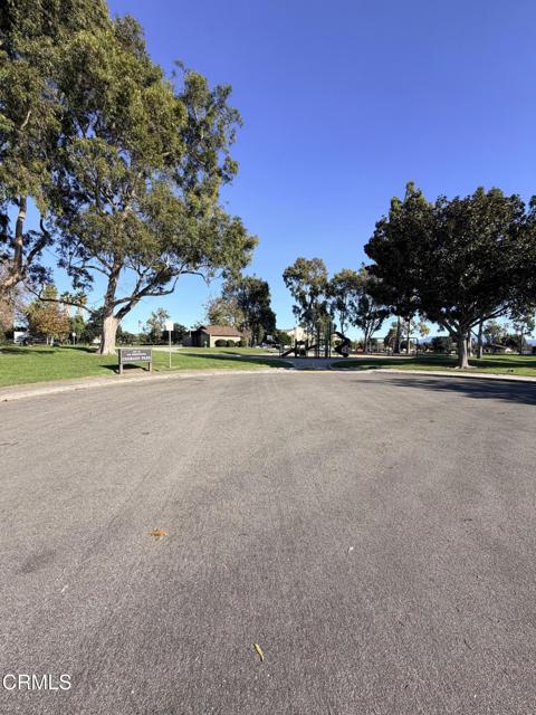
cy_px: 358
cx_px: 268
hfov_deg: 85.7
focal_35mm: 14
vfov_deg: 102.1
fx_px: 289
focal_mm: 2.22
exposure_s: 1/770
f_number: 2.2
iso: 32
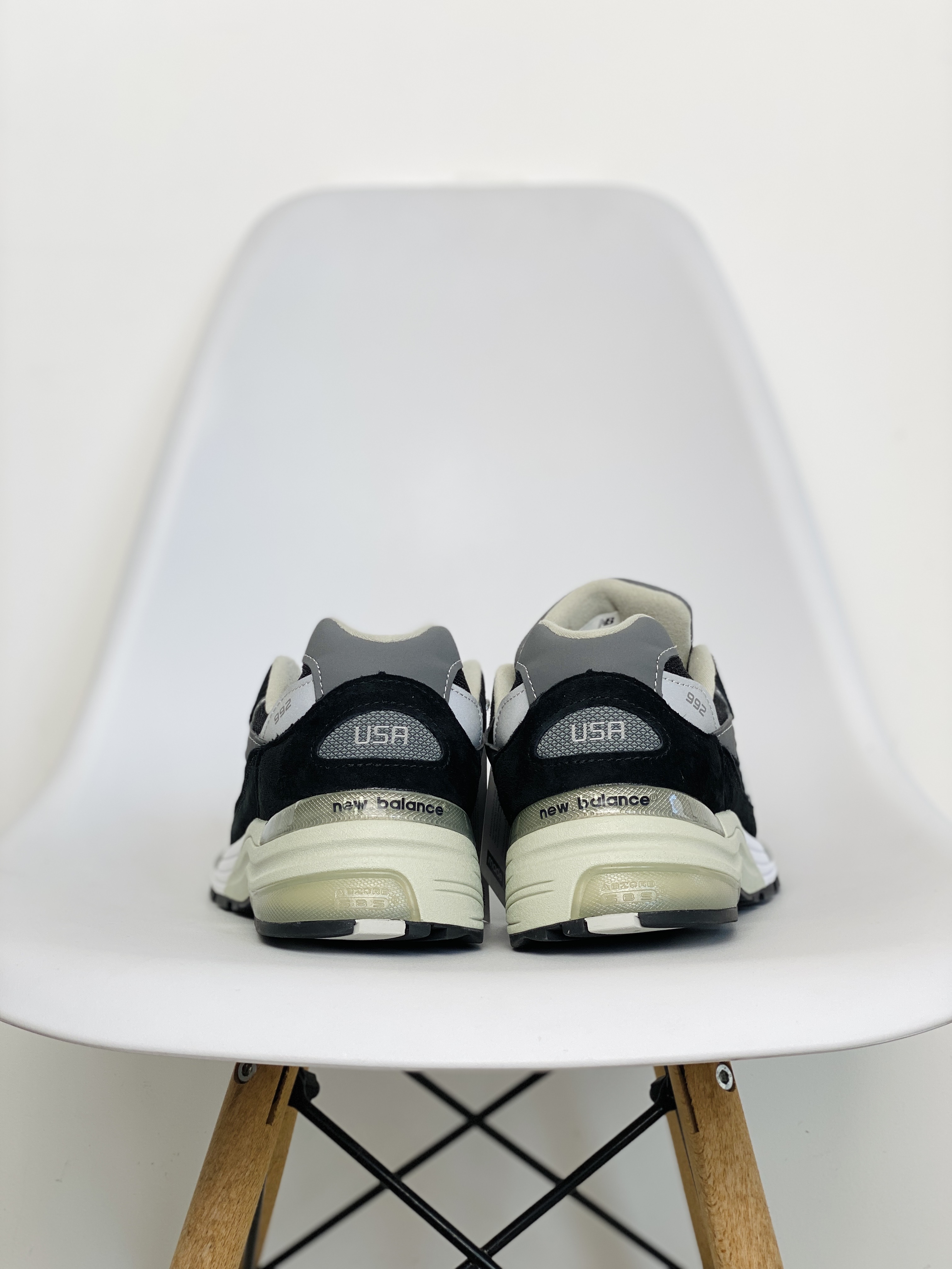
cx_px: 476
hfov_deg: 28.0
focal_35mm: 52
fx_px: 1907
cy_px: 634
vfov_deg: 36.8
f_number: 2
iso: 25
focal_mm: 6
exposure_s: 1/100
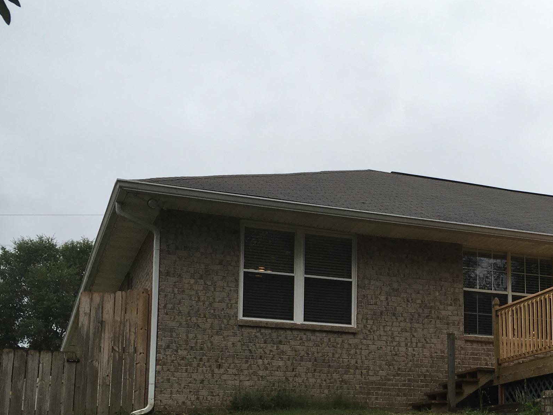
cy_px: 348
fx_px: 879
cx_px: 450
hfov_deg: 33.8
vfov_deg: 25.9
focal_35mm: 55
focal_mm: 4.15
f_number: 2.2
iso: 25
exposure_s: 1/1054
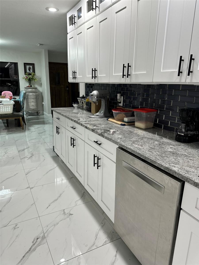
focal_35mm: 24
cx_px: 100
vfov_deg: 71.6
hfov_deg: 56.8
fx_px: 184
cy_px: 132
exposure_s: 1/60
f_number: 1.78
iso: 125
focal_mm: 6.86
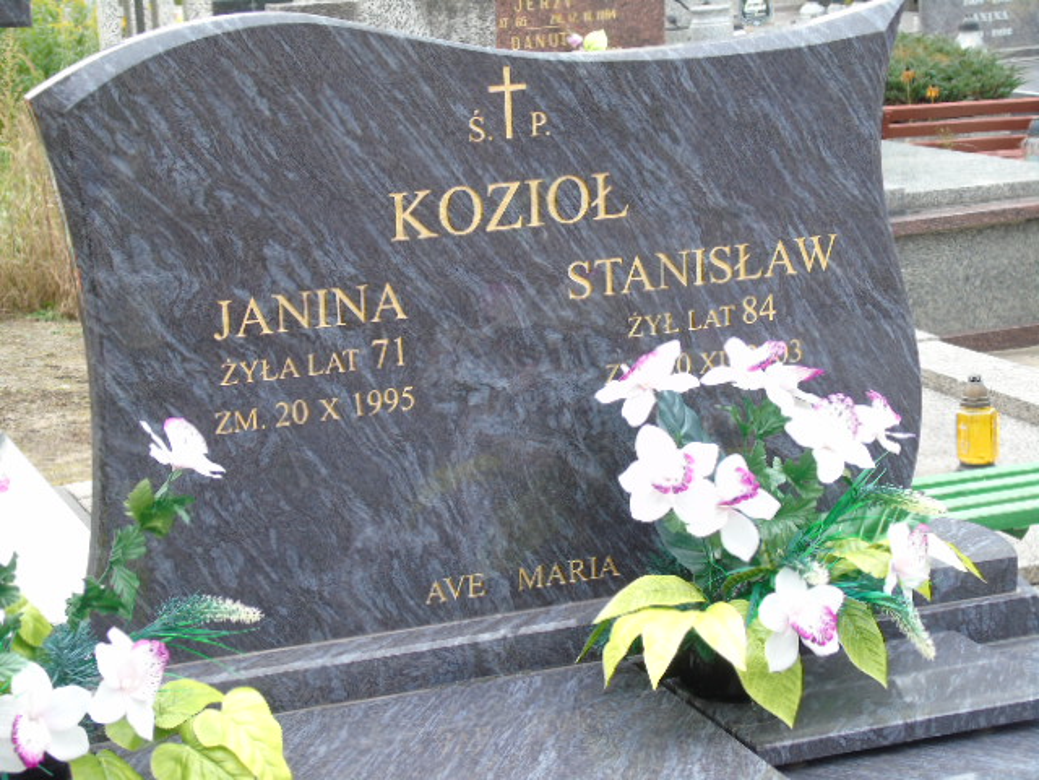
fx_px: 2461
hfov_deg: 23.8
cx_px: 520
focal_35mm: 82
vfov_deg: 18.0
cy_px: 390
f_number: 4.1
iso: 80
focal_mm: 15
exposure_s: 1/30
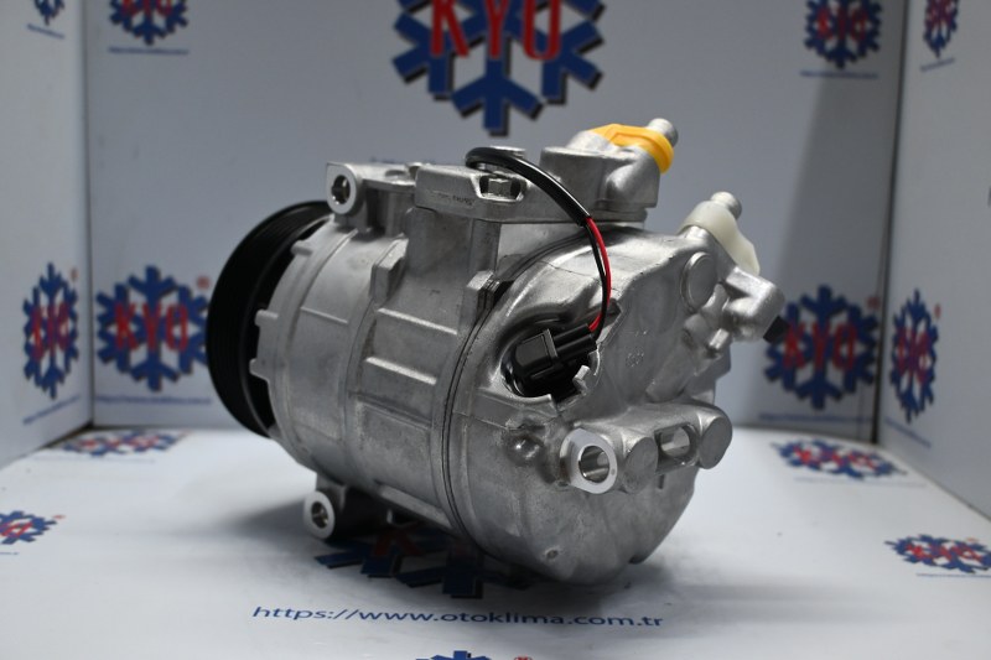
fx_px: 1032
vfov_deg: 35.5
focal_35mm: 38
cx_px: 496
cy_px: 330
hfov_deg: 51.3
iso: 900
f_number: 4.2
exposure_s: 1/125
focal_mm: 25
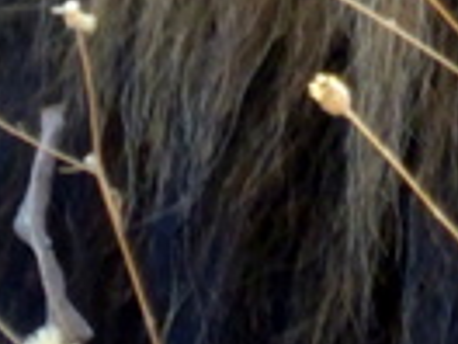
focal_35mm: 1956
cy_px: -504
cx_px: 1374
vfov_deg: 0.8
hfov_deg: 1.0
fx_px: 25880
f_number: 7.1
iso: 500
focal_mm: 57.7
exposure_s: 1/100
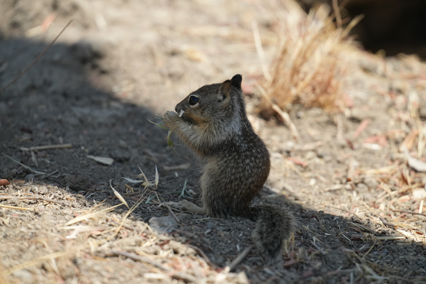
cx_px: 213
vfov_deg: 2.3
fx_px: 7099
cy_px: 142
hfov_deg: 3.4
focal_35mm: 600
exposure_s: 1/2000
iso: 1000
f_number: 5.6
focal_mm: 600
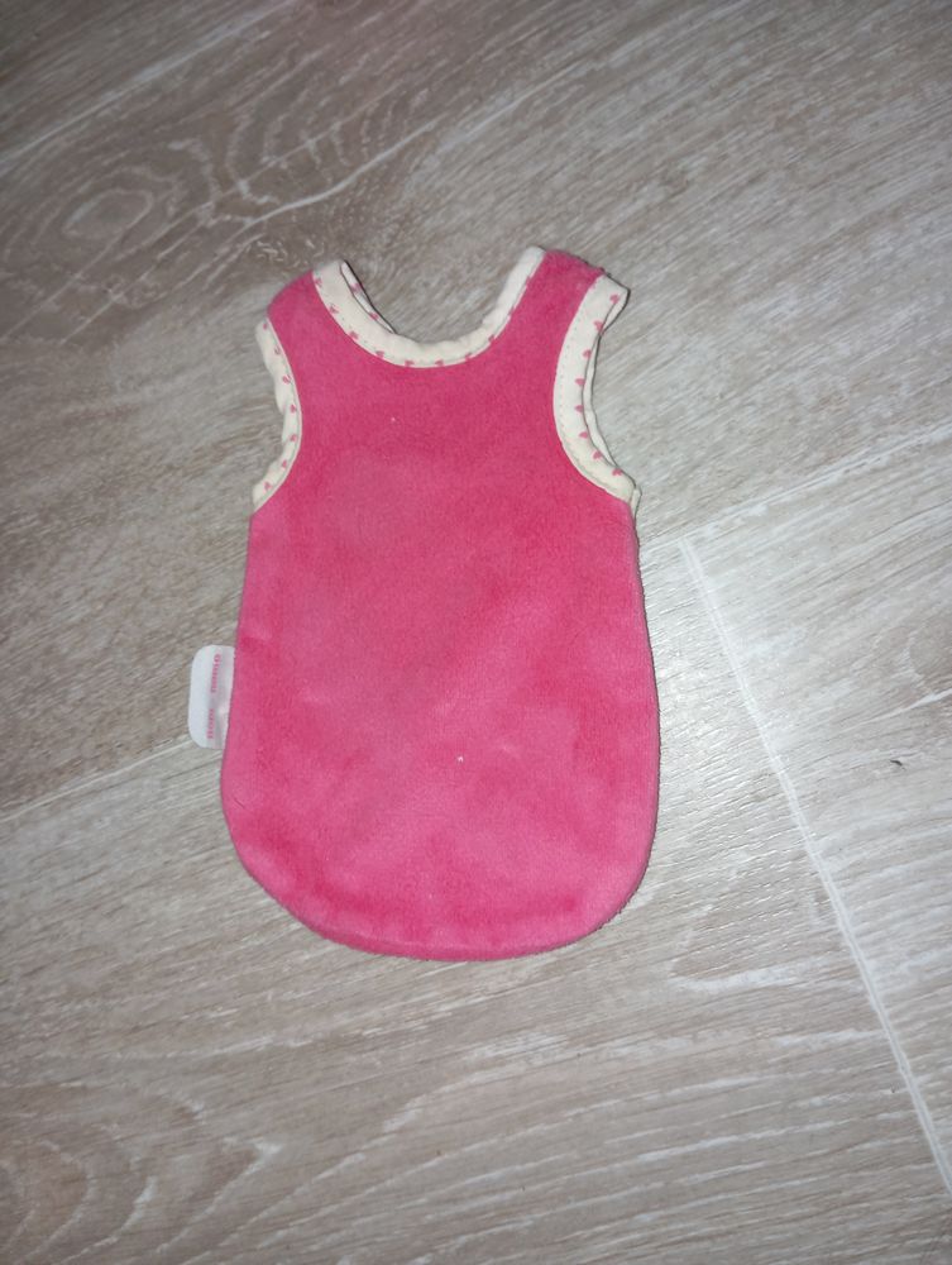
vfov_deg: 63.4
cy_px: 632
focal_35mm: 28
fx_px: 1024
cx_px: 476
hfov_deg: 49.9
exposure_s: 1/33.3
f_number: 1.8
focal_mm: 4.22
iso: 215
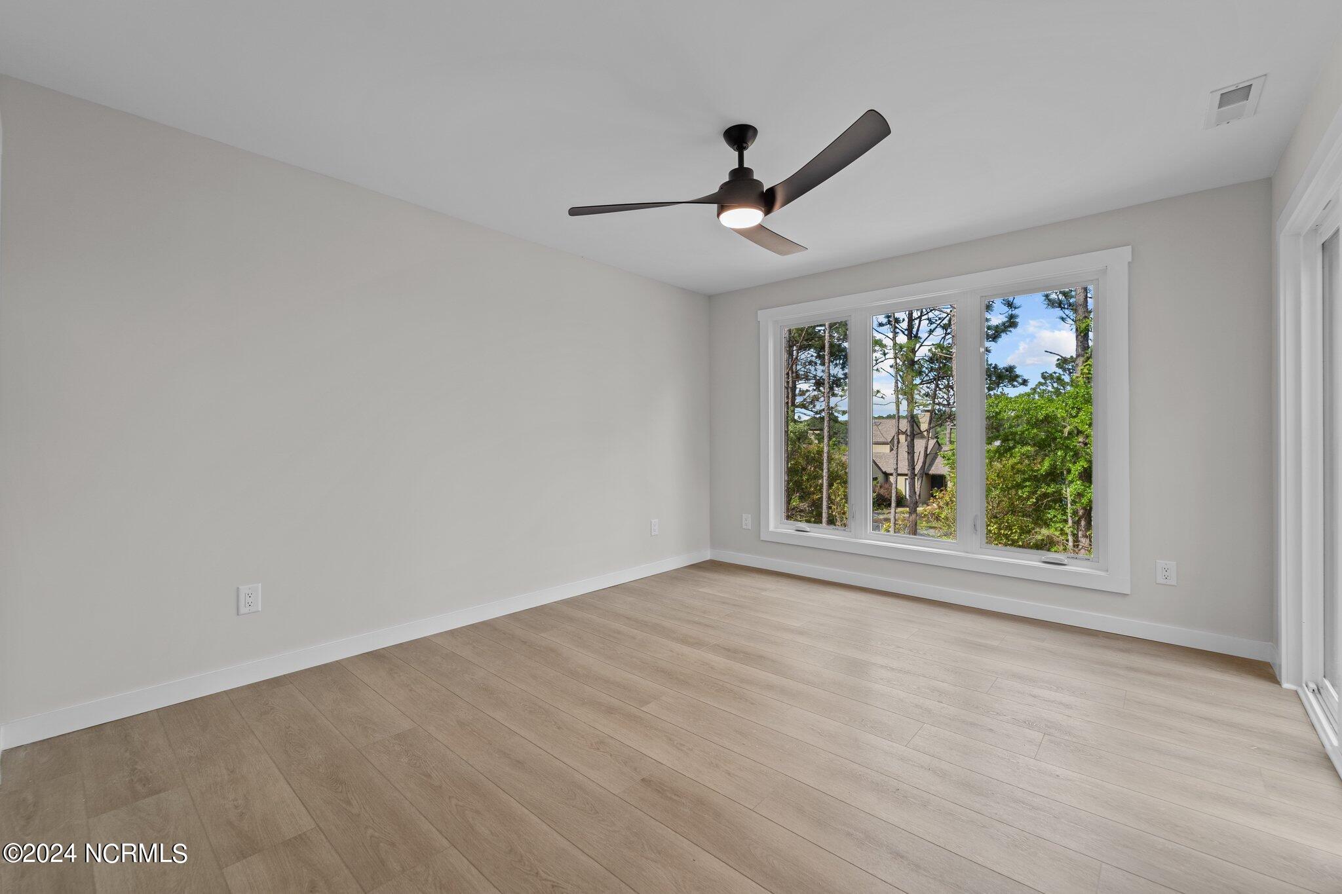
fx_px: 522
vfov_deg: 81.2
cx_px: 671
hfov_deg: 104.3
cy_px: 447
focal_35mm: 14
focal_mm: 14
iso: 400
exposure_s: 1/15
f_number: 5.6
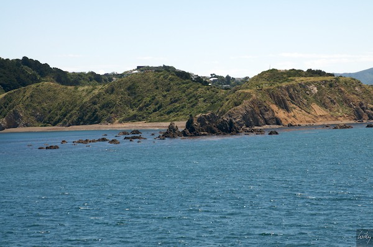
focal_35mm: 105
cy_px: 124
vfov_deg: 13.0
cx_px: 186
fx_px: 1086
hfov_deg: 19.5
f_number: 11
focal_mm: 70
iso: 320
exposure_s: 1/500
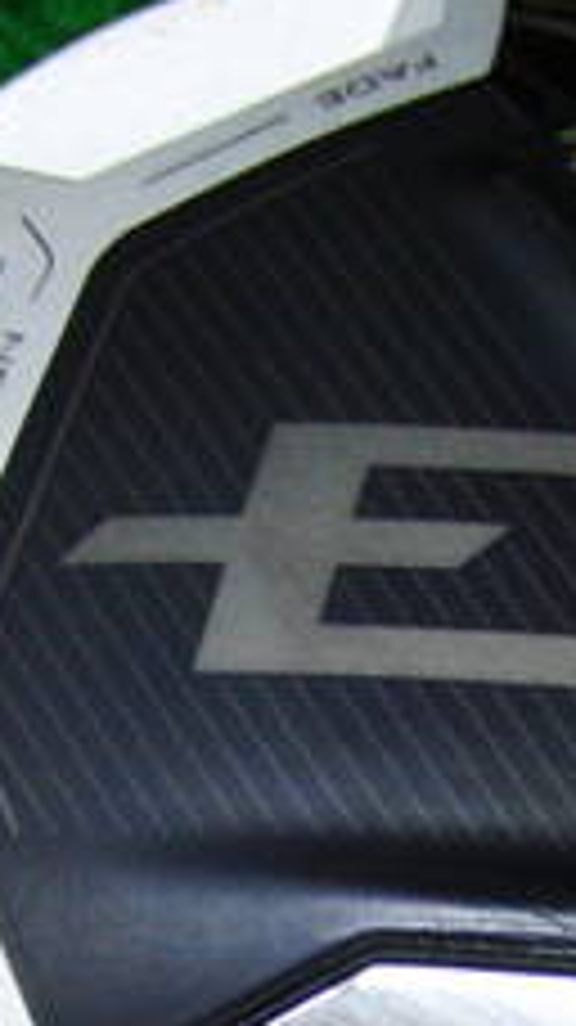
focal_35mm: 113
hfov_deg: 10.5
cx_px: 742
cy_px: 994
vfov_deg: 18.5
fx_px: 3073
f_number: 3.6
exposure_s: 1/80
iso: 400
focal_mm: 6.42
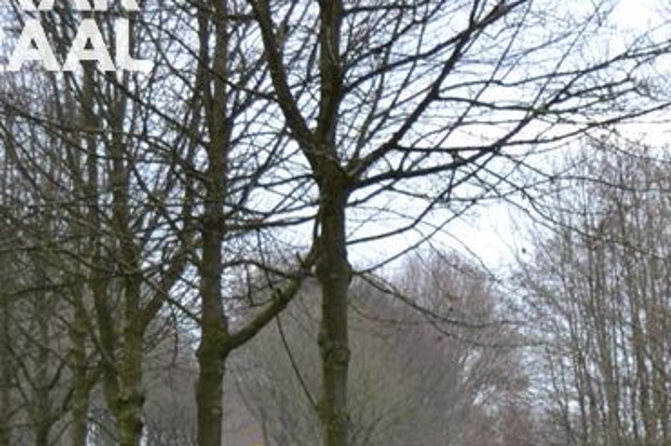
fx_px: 3384
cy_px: 672
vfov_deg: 7.4
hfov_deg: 11.2
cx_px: 725
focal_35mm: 182
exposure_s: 1/125
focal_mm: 35
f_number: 5.6
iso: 140
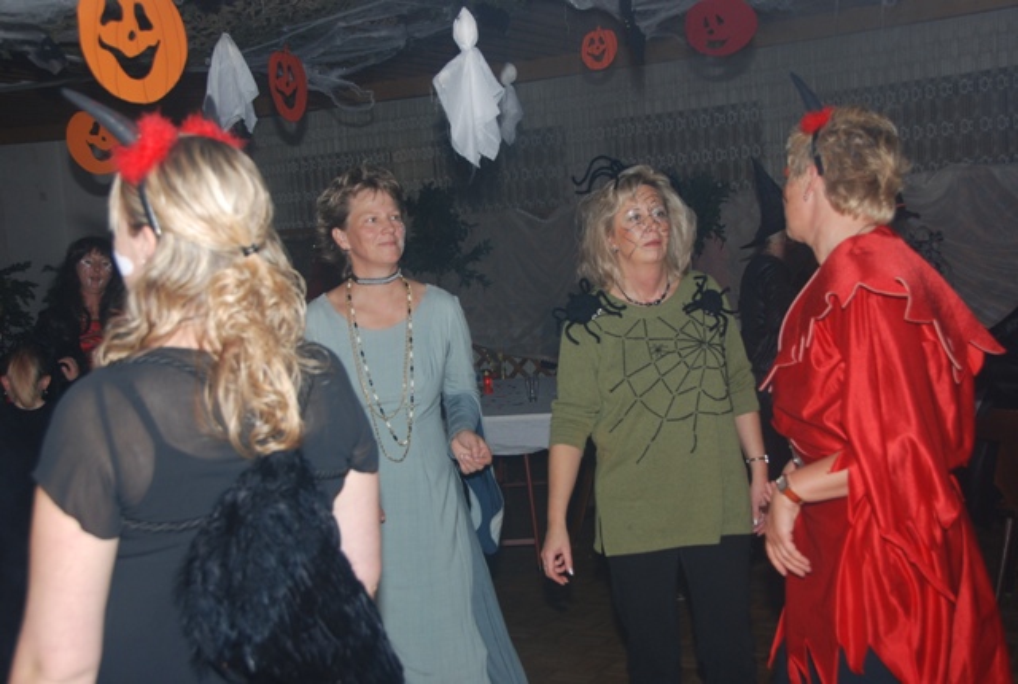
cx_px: 509
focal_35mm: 48
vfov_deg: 28.2
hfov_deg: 41.0
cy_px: 342
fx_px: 1360
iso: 200
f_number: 5
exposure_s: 1/60
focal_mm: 32
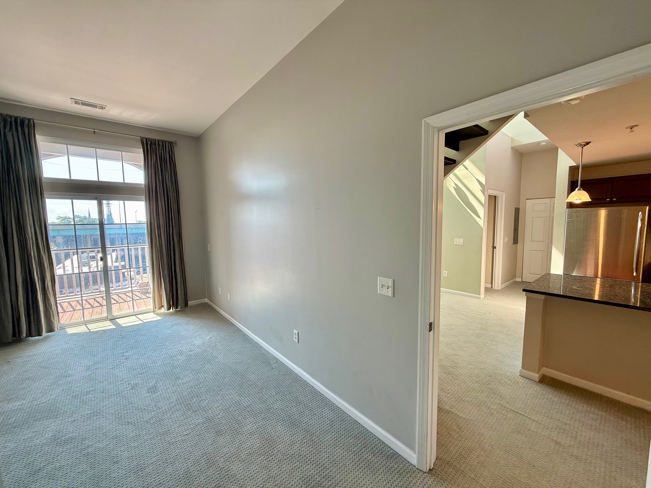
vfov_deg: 85.7
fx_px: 263
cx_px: 326
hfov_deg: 102.1
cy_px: 244
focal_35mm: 14
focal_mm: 2.22
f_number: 2.2
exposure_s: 1/99
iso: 80
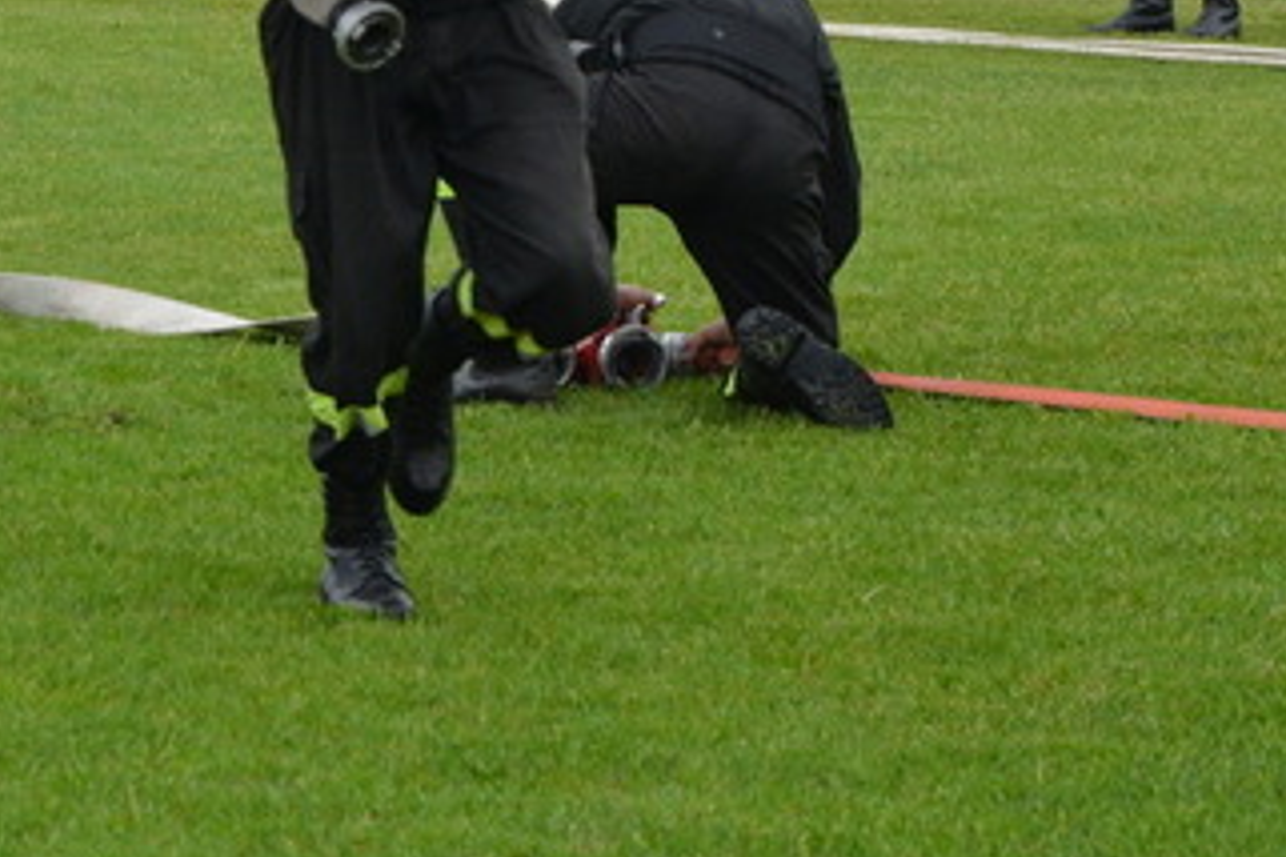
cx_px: -72
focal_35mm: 232
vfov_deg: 5.9
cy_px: -8
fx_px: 8287
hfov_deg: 8.8
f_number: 7.1
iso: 1000
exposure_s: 1/800
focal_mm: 70
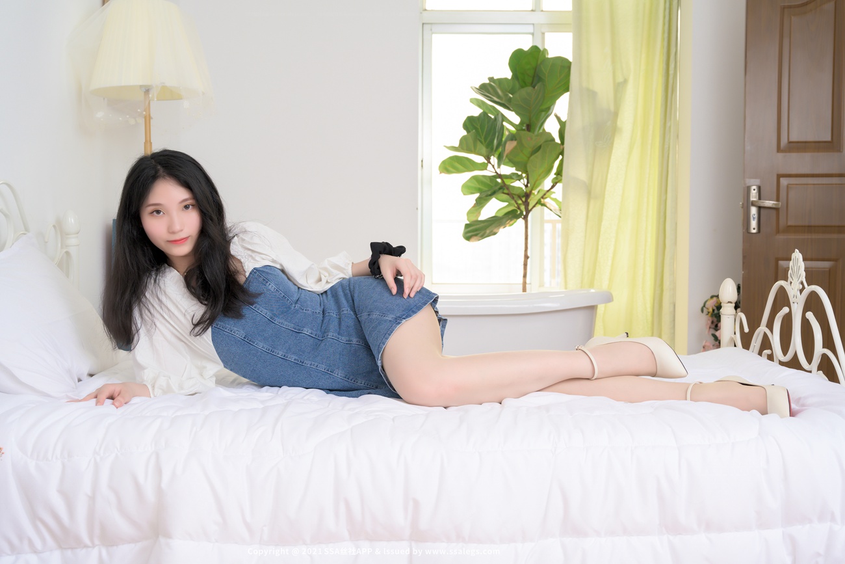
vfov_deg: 31.2
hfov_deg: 45.4
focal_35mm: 43
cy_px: 282
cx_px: 422
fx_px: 1009
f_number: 5.6
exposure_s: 1/160
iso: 500
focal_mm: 43
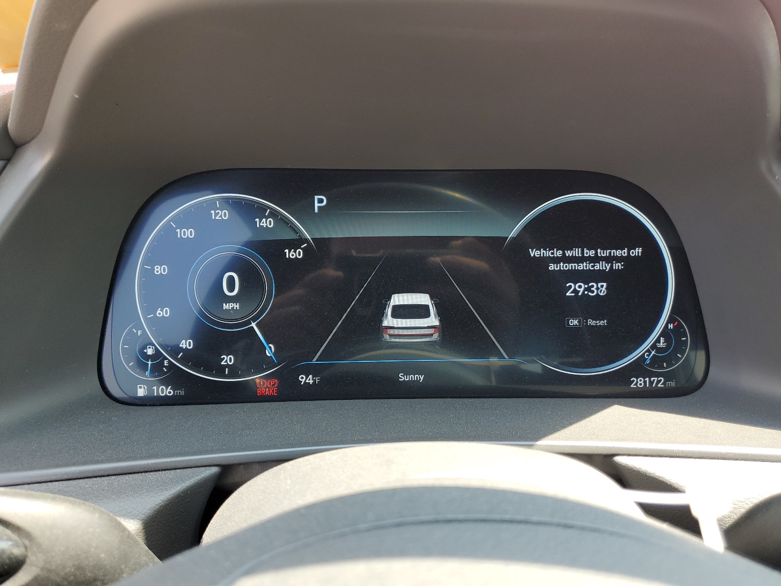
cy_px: 293
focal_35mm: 26
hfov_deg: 67.3
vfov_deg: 53.1
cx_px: 390
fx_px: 587
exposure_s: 1/185
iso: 50
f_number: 1.5
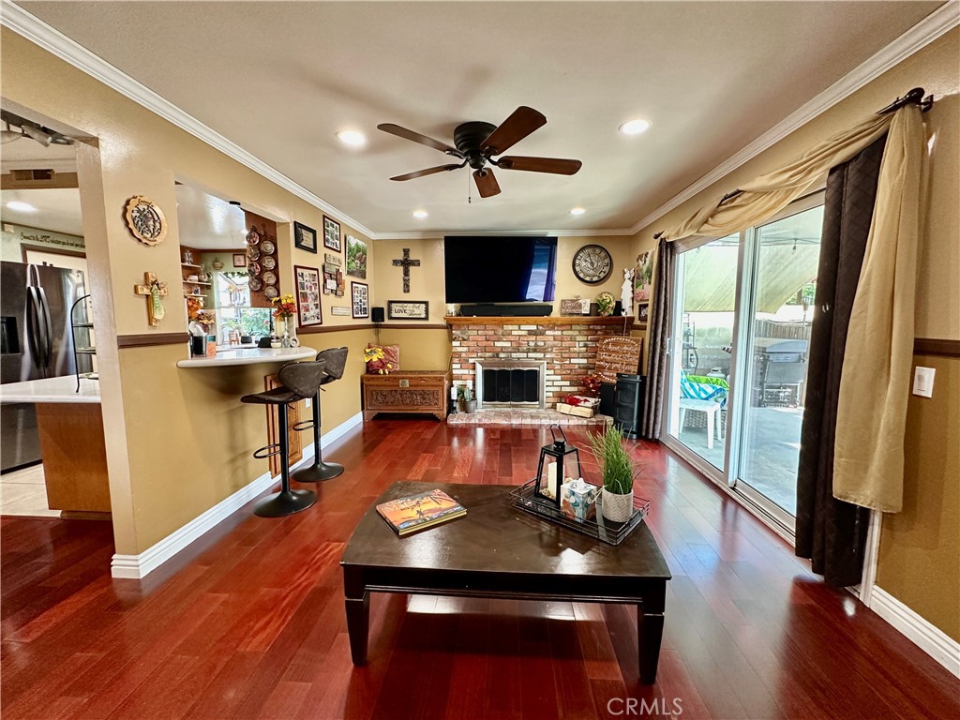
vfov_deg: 85.7
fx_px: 388
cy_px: 360
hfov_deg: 102.1
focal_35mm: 14
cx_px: 480
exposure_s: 1/59
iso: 320
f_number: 2.2
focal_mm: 2.22
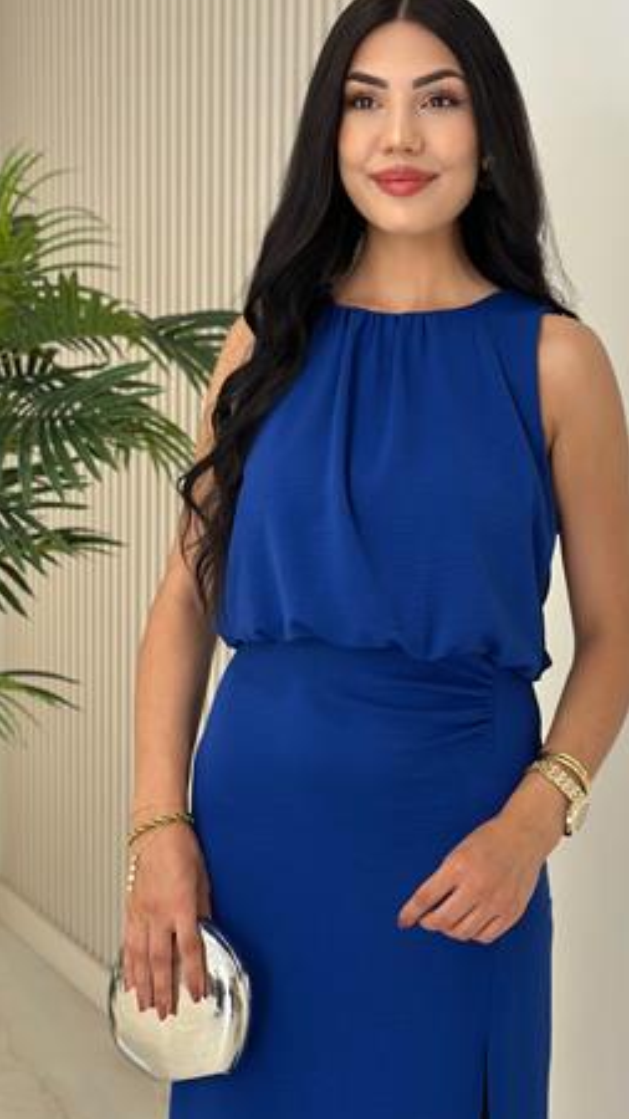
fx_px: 1839
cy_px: 541
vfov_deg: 33.8
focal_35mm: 62
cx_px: 413
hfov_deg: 19.4
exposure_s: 1/195
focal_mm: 6.86
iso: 80
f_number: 1.78
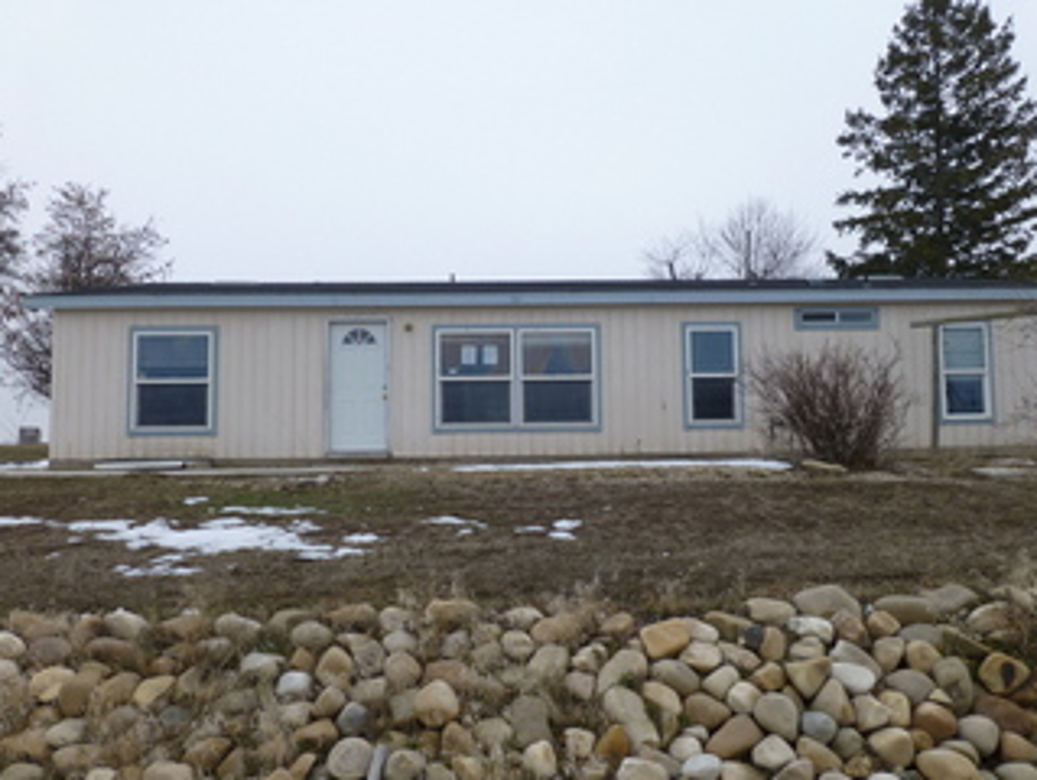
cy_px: 390
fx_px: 780
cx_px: 549
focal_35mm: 26
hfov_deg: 67.2
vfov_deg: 53.2
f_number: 4
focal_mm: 4.3
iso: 100
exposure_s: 1/160
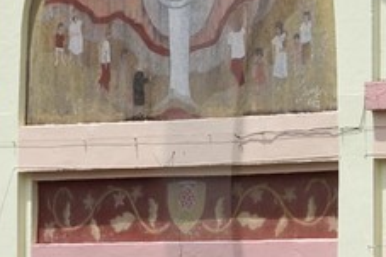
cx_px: 855
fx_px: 3921
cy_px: 197
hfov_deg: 5.5
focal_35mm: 366
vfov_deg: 3.7
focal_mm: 52
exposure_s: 1/320
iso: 200
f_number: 16
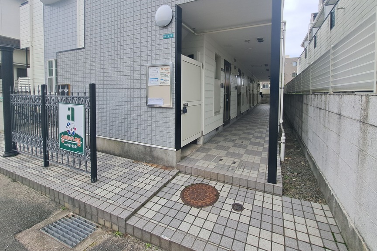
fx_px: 157
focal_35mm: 15
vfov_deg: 76.5
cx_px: 203
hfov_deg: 100.2
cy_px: 100
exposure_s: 1/717
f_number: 2.2
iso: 50
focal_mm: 1.74
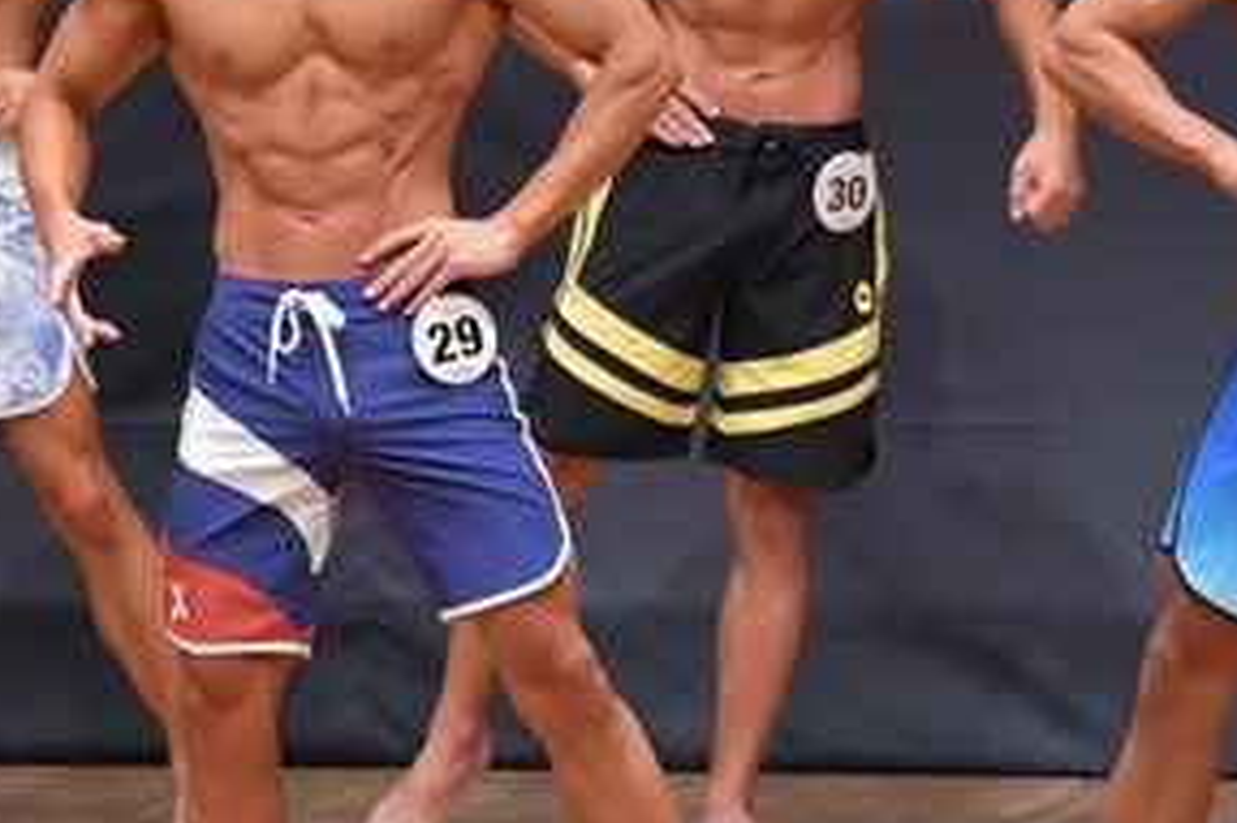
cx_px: 325
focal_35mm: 585
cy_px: 358
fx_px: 20089
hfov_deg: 3.5
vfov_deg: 2.3
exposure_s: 1/400
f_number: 5.6
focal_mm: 145
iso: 6400
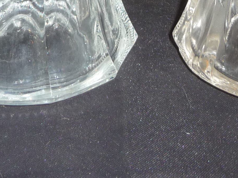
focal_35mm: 107
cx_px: 129
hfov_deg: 18.4
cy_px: -90
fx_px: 736
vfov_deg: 13.1
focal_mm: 4.7
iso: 100
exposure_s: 1/30
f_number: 3.3
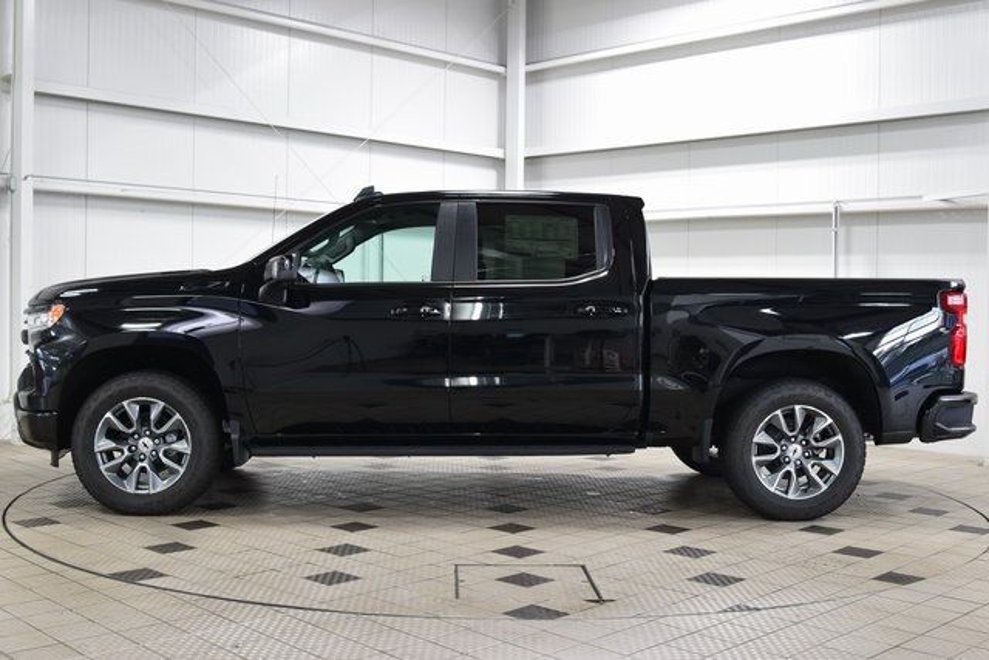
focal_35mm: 42
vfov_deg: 31.9
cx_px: 494
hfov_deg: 46.4
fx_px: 1154
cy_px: 330
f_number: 6.3
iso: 640
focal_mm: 28
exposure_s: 1/15
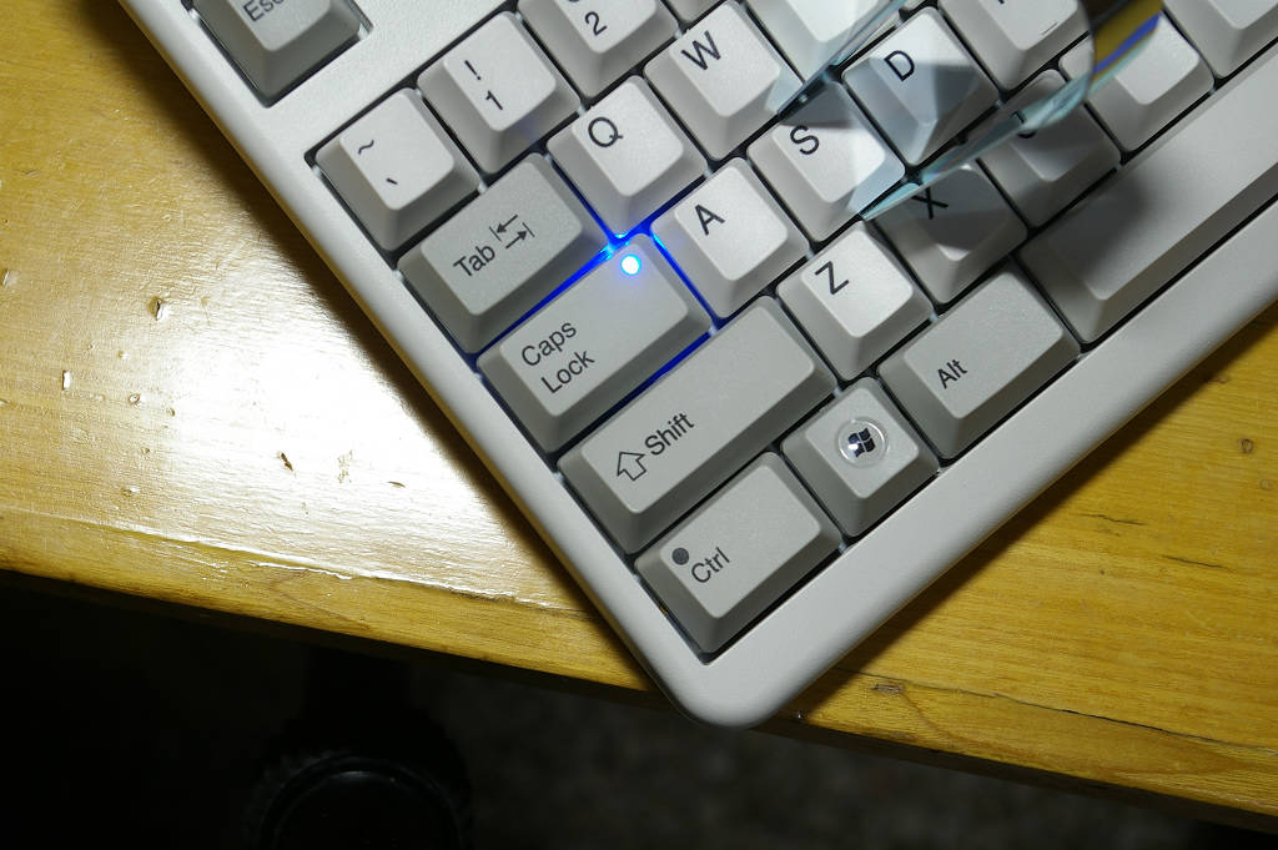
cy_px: 425
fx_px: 2926
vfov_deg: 16.5
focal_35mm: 82
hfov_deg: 24.6
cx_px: 639
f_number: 9
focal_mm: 55
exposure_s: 1/2
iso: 200
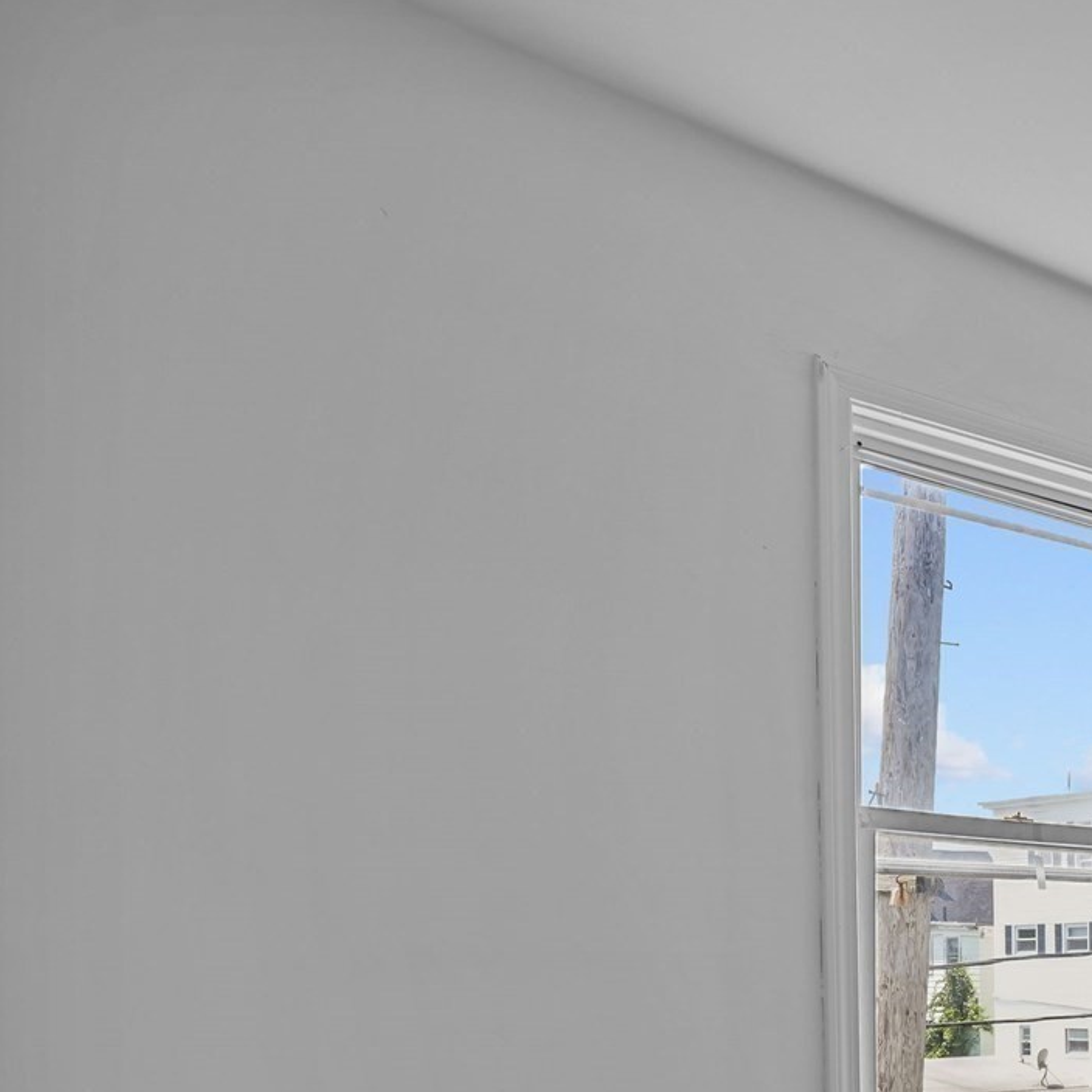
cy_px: 1014
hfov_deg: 28.4
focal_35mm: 42
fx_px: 1499
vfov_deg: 37.1
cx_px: 1584
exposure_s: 1/20
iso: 320
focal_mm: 17
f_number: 6.3
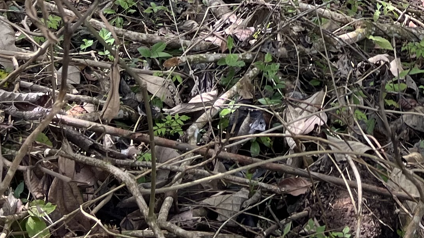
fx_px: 1192
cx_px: 470
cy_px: -296
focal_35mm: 106
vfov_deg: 10.2
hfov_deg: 19.3
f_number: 1.6
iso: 50
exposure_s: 1/345
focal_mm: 5.1
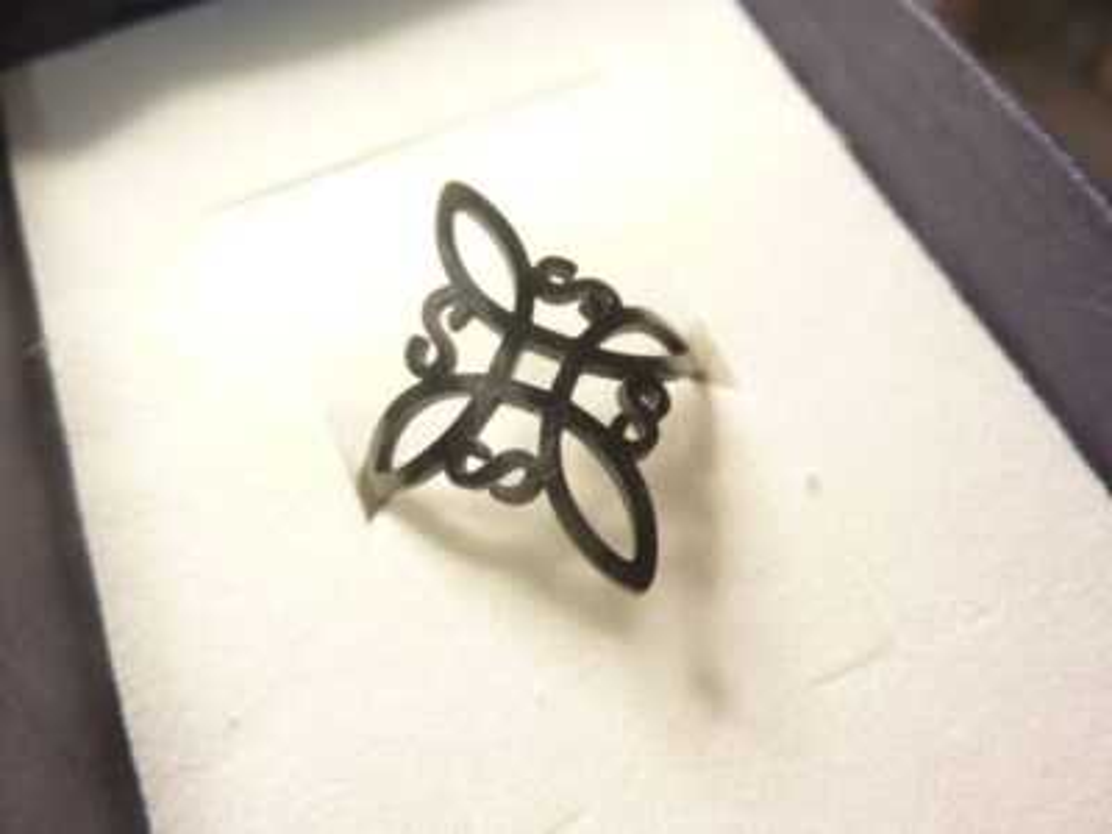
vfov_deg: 54.9
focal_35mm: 25
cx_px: 556
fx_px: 803
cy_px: 417
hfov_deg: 69.4
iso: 250
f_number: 3.3
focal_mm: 4.1
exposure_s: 1/30
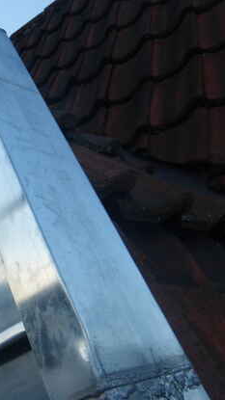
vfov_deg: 48.4
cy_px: 192
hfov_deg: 25.2
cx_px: -50
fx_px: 446
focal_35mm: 42
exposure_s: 1/160
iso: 100
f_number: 4
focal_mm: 4.3
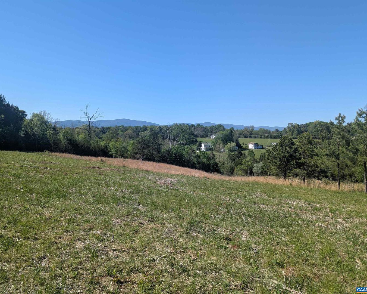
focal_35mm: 25
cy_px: 147
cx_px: 175
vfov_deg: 56.8
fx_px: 272
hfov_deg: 68.1
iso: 45
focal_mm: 6.81
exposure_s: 1/1595
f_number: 1.85
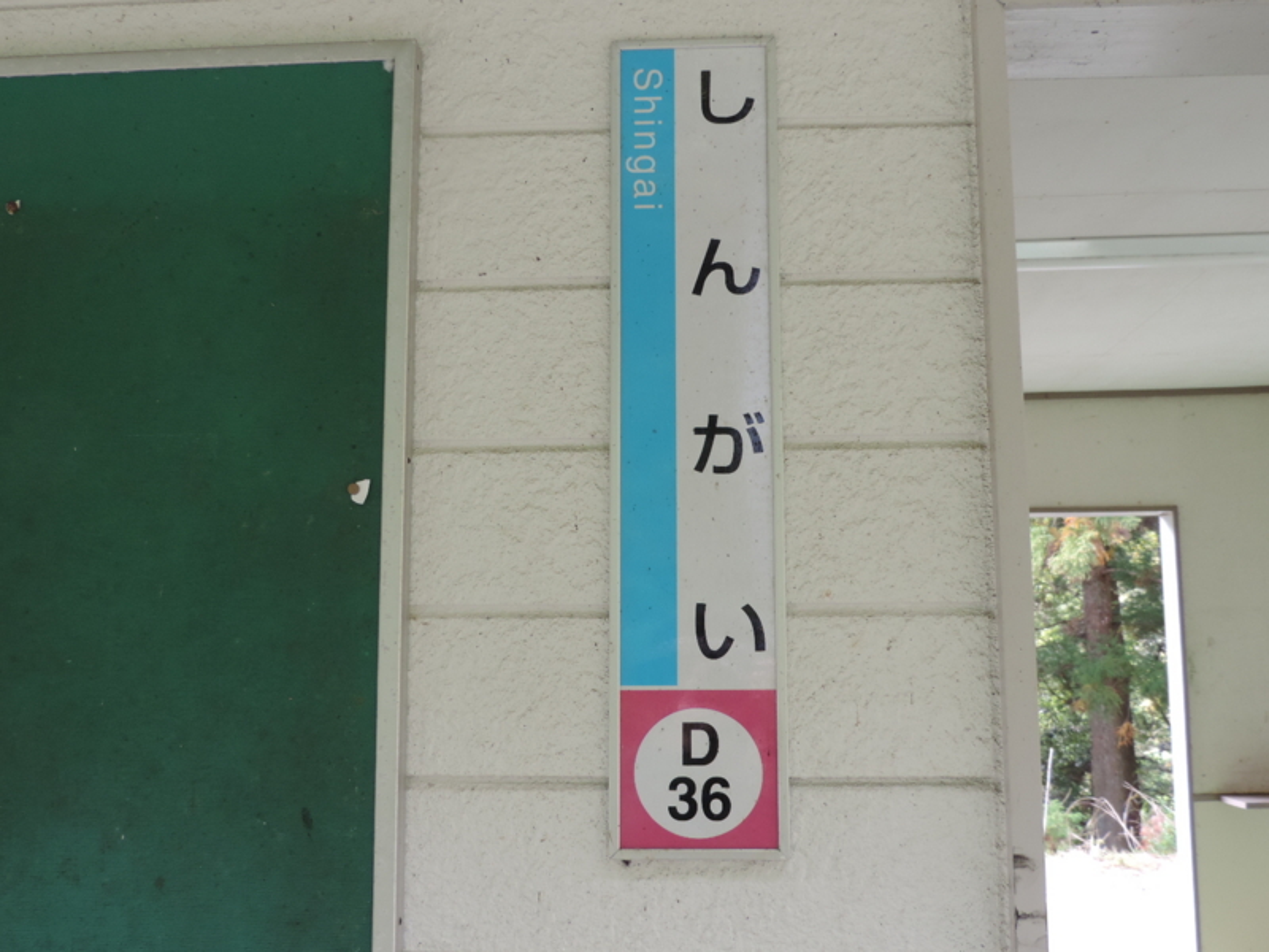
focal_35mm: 35
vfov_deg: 40.7
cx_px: 634
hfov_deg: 52.6
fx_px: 1283
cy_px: 476
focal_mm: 6.2
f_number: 3.3
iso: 220
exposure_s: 1/50
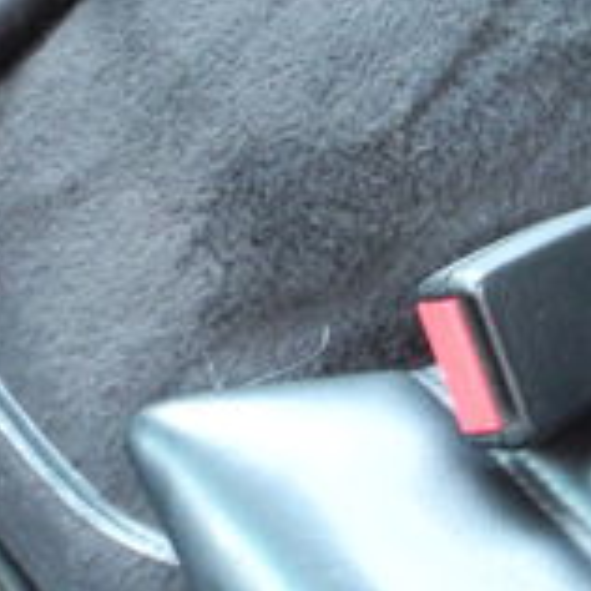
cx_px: 688
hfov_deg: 14.1
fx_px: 2318
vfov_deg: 13.6
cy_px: -303
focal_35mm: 120
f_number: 2.8
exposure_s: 1/2.2
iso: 400
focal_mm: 6
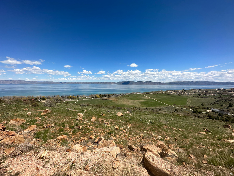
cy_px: 88
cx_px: 117
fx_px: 95
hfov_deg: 102.1
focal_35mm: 14
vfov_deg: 85.7
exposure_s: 1/3125
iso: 50
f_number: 2.2
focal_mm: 2.22
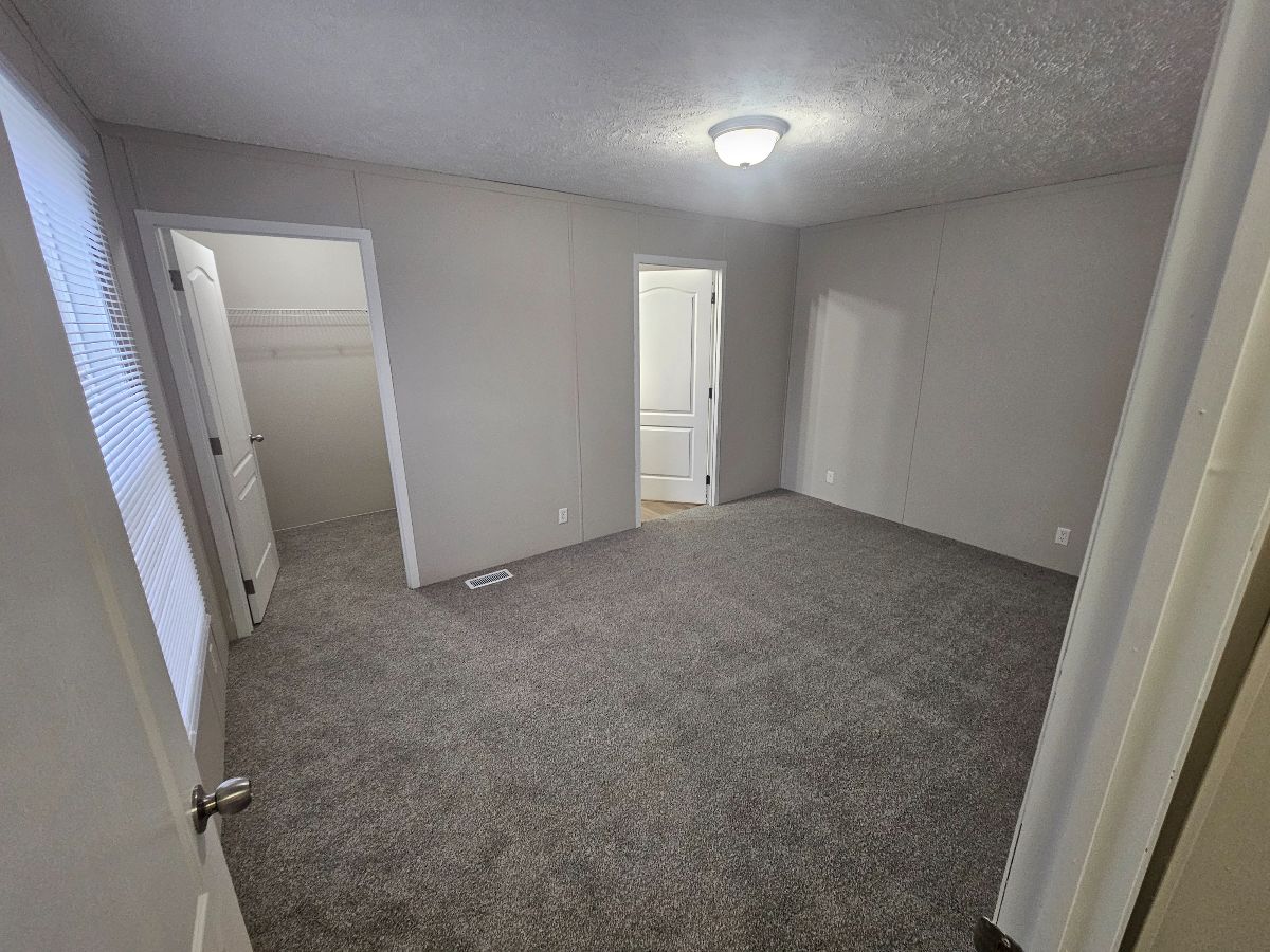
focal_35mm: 13
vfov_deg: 89.9
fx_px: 477
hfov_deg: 106.2
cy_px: 476
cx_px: 635
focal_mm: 2.2
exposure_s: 1/40
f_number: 2.2
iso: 320
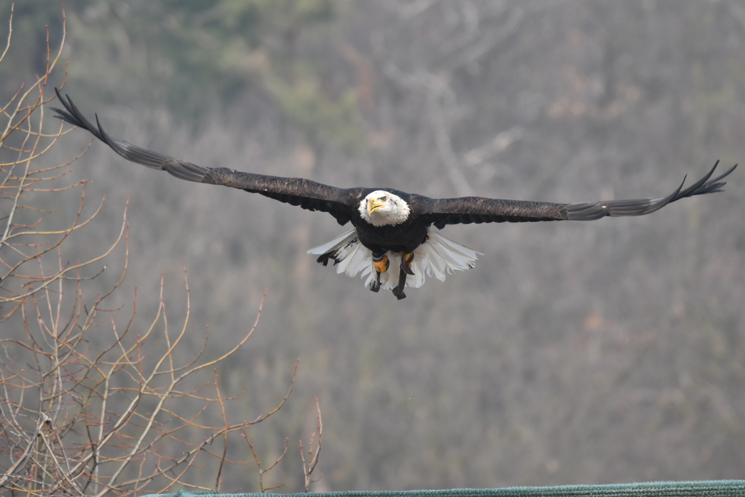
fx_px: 12416
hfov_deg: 3.4
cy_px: 248
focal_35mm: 600
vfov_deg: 2.3
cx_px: 372
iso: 1000
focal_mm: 400
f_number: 7.1
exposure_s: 1/1600
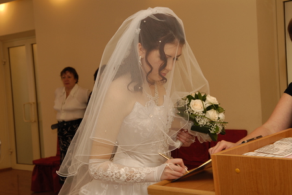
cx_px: 146
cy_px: 98
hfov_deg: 38.8
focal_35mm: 51
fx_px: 414
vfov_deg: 26.5
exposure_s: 1/40
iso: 250
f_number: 7.1
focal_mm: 34
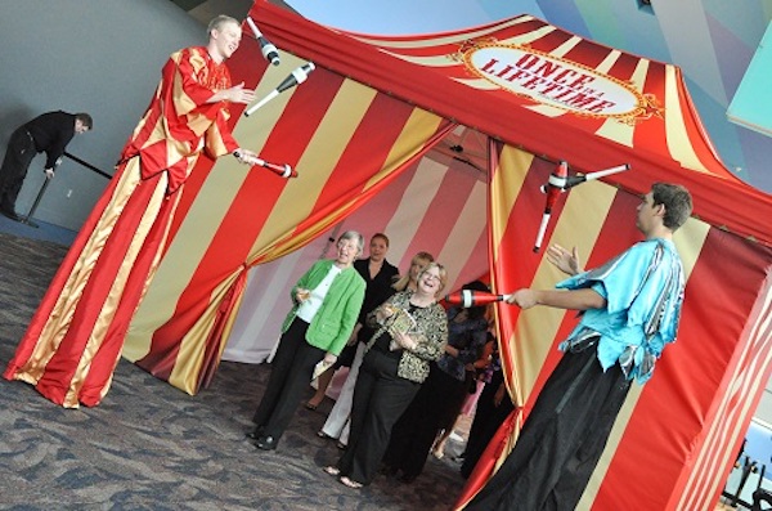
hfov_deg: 42.4
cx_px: 386
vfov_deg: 28.8
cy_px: 256
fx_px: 995
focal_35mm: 46
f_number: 2.8
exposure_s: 1/500
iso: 2000
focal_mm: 31
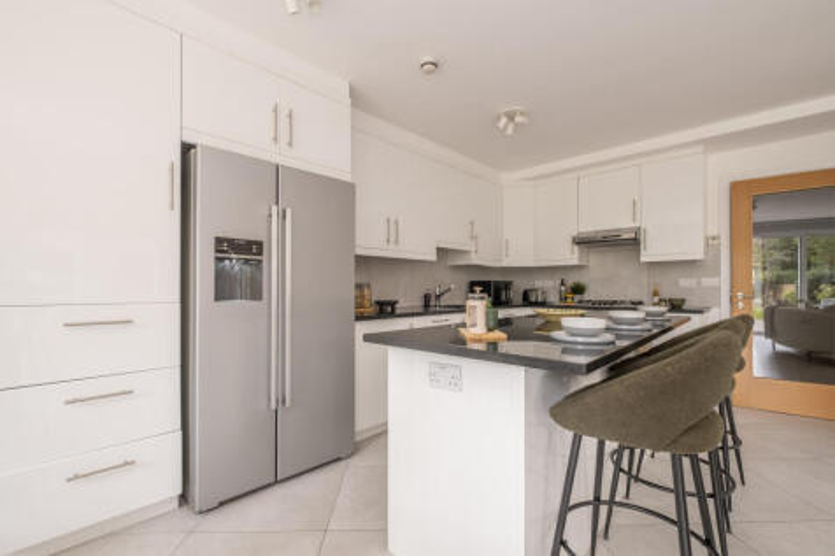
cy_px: 278
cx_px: 418
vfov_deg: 77.3
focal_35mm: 15
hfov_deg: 100.4
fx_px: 348
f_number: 7.1
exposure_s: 1/4
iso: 320
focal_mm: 10
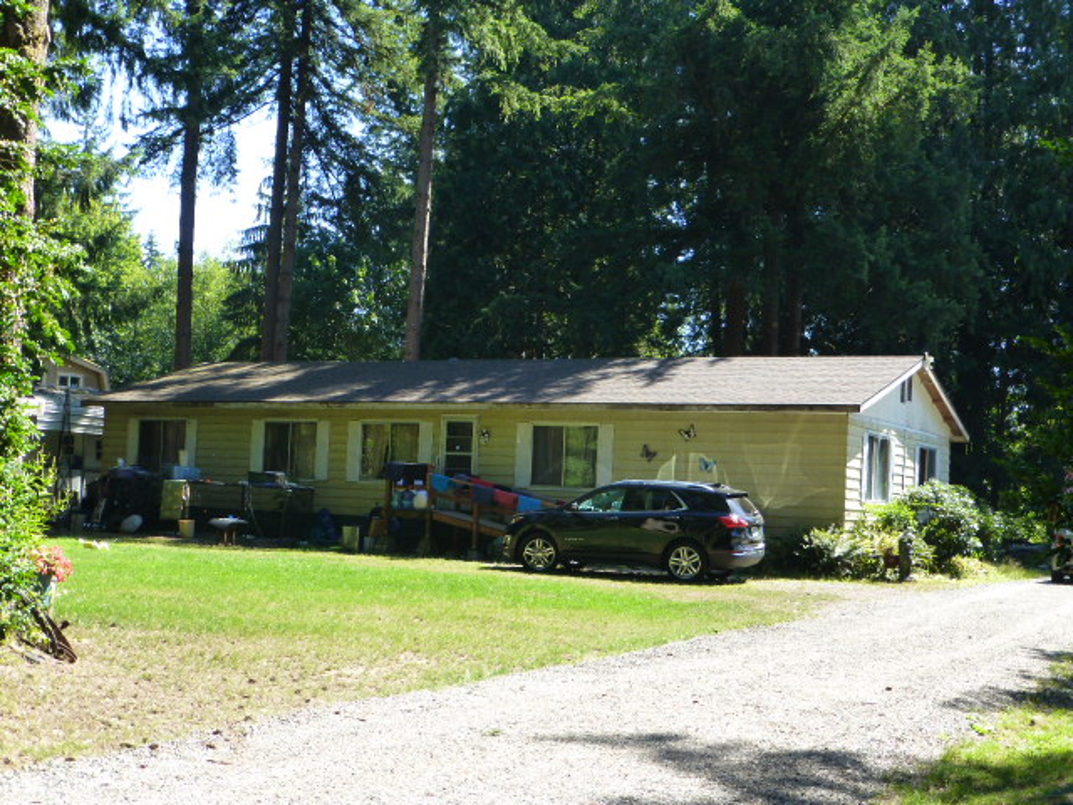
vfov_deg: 30.9
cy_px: 402
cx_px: 536
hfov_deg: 40.4
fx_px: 1457
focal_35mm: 47
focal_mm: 8.5
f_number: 4.2
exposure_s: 1/160
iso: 160
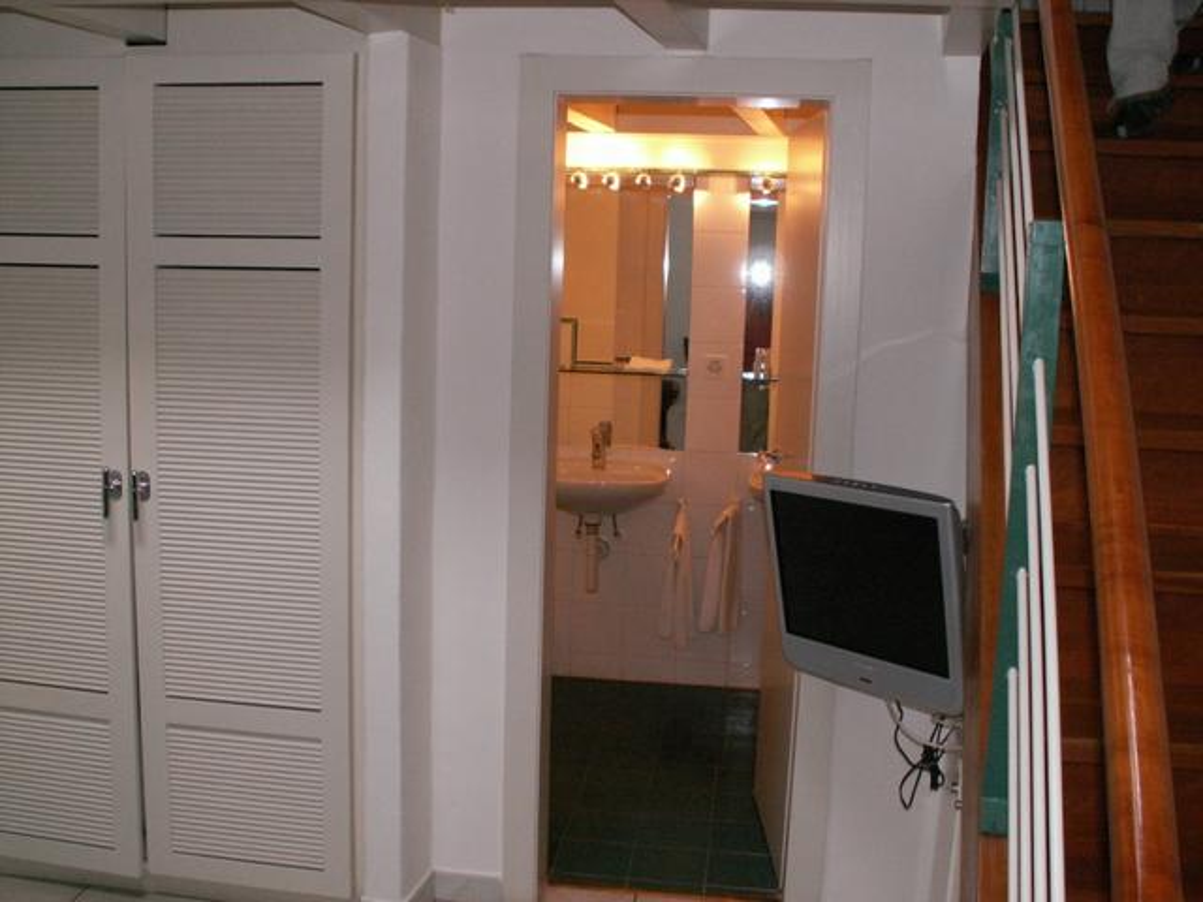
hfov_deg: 52.6
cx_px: 602
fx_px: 1216
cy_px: 451
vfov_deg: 40.7
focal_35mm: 35
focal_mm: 5.86
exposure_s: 1/40
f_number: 2.8
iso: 160
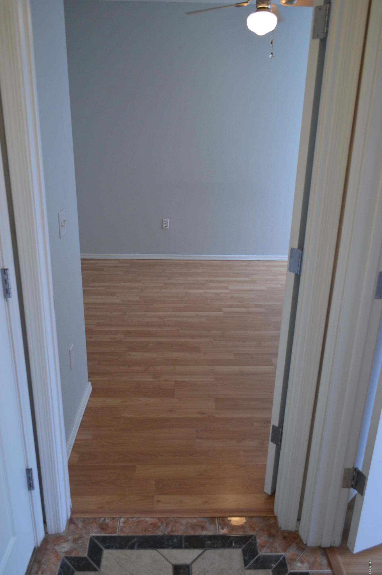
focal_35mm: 27
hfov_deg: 47.8
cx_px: 191
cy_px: 288
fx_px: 431
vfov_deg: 67.4
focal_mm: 18
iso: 500
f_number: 3.5
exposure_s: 1/60
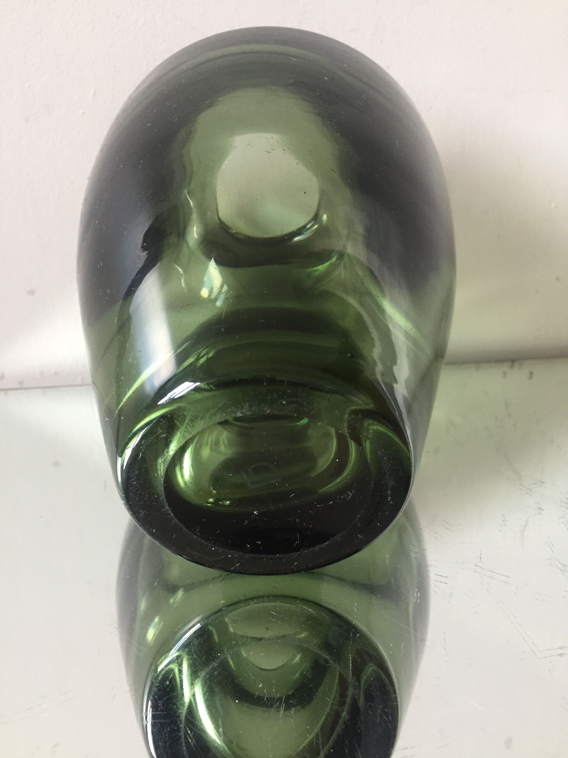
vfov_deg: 61.7
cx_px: 284
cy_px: 379
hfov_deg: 48.2
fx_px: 634
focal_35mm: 29
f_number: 2.2
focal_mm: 4.15
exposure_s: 1/33
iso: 160
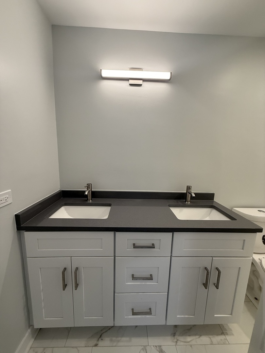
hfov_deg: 85.7
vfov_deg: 102.1
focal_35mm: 14
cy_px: 176
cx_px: 132
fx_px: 143
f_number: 2.2
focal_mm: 2.22
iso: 160
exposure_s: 1/120
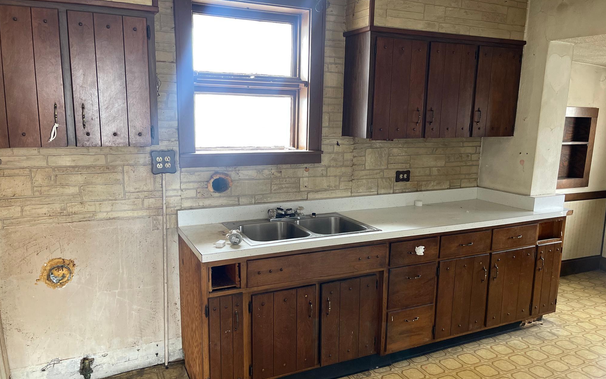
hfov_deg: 68.4
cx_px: 301
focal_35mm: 27
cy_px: 195
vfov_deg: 46.0
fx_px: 446
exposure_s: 1/60
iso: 250
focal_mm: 5.1
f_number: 1.6
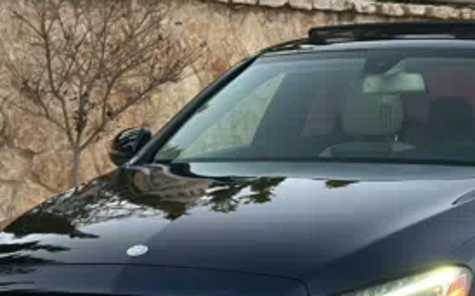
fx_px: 1540
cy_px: 183
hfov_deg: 17.5
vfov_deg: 11.0
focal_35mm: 119
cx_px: 319
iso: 320
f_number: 1.78
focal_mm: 6.86
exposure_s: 1/41
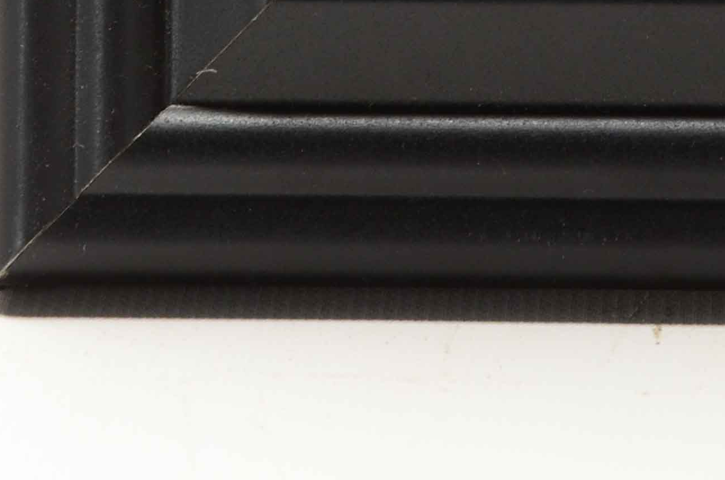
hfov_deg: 3.4
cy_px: -428
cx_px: 529
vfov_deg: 2.3
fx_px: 12098
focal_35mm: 602
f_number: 10
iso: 200
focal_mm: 105
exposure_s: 1/160
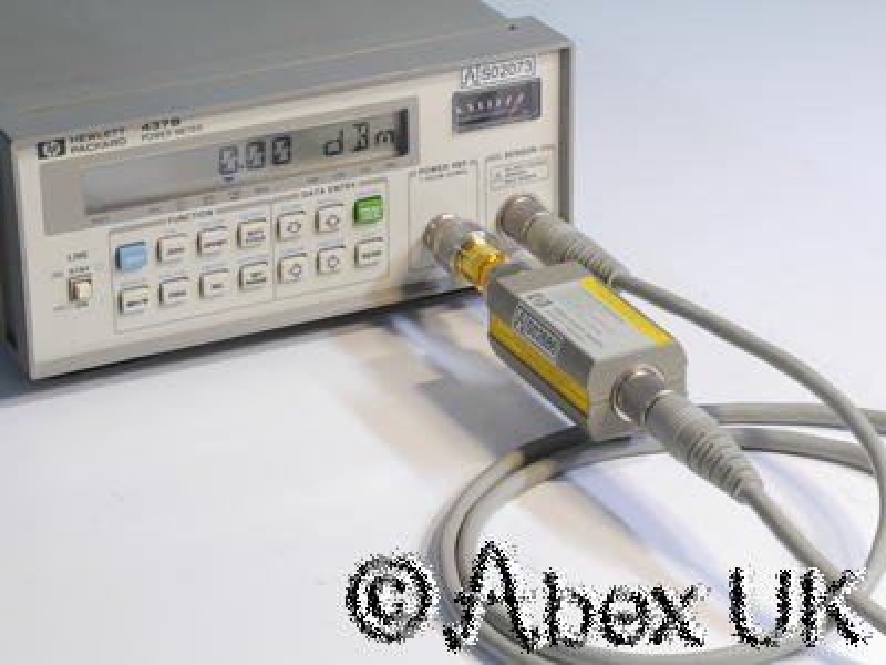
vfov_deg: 13.5
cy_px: 332
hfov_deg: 17.9
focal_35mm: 110
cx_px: 443
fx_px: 2815
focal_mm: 55
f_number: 14
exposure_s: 1/1.3
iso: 400
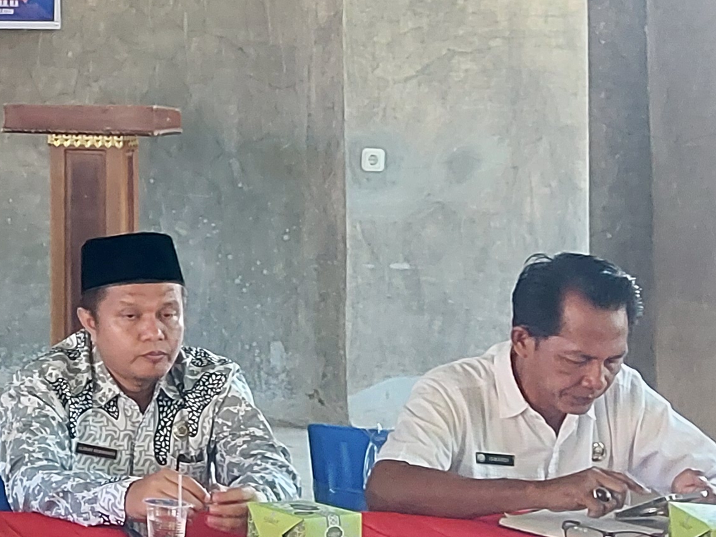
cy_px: 24
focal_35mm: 108
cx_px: -266
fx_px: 2234
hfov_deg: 16.9
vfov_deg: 13.6
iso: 400
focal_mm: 4.6
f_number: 1.8
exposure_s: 1/60
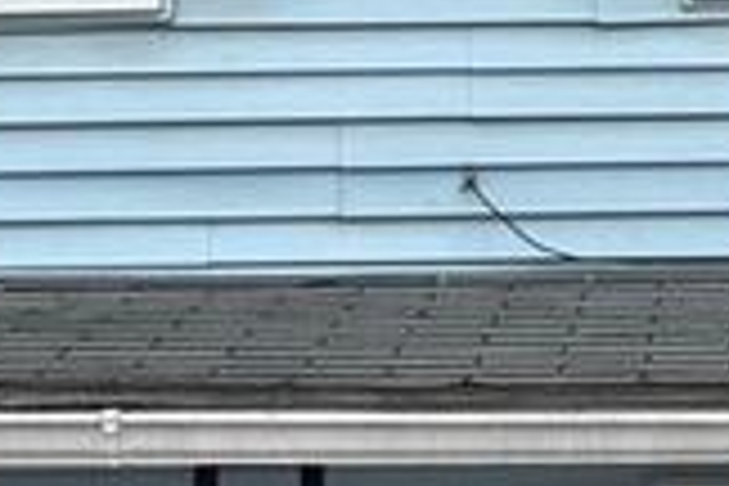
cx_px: 770
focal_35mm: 205
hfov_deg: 9.9
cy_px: 511
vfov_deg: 6.7
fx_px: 4151
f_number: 1.78
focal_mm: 6.76
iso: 64
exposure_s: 1/2110
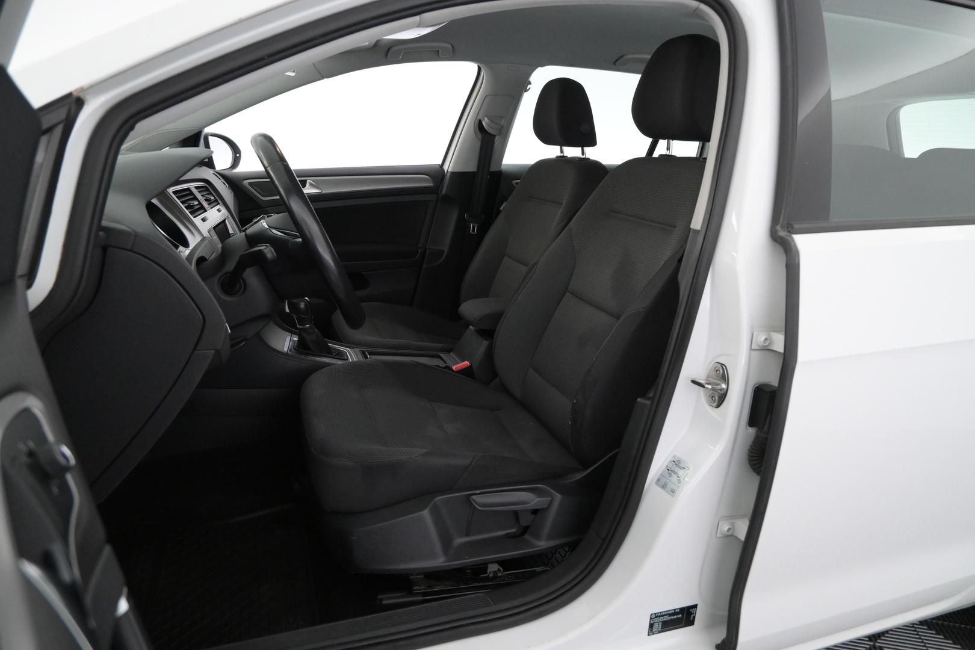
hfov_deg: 73.7
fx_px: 650
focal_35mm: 24
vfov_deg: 53.1
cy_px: 325
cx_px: 488
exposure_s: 1/80
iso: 2500
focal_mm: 16
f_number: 4.5
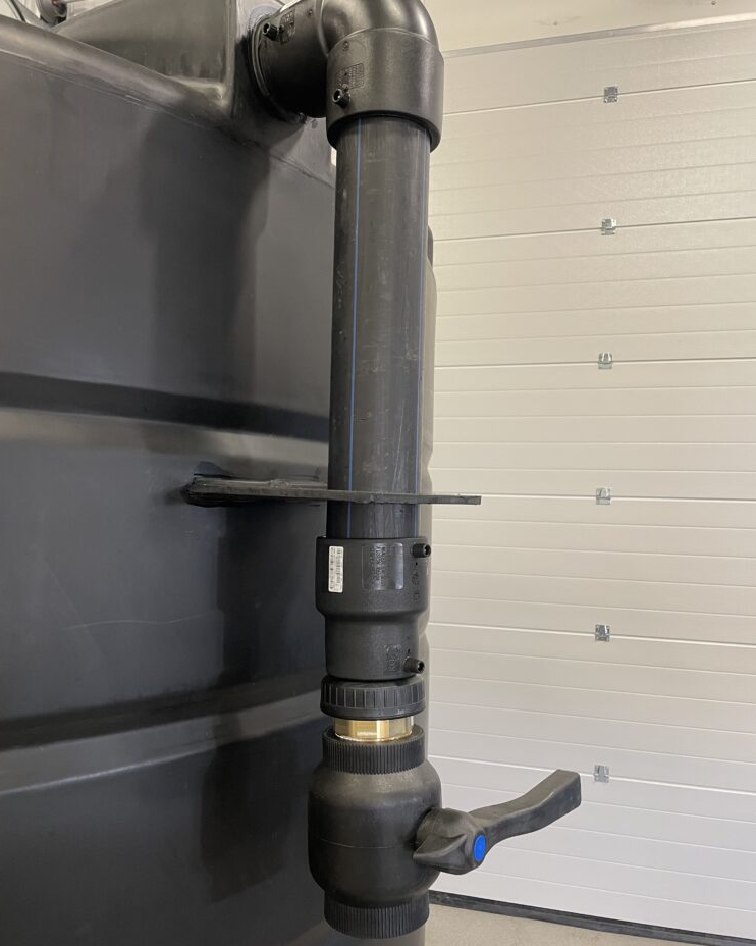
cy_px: 473
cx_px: 369
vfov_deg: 62.2
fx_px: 783
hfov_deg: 51.5
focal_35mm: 28
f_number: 1.6
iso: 250
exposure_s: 1/50
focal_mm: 4.2
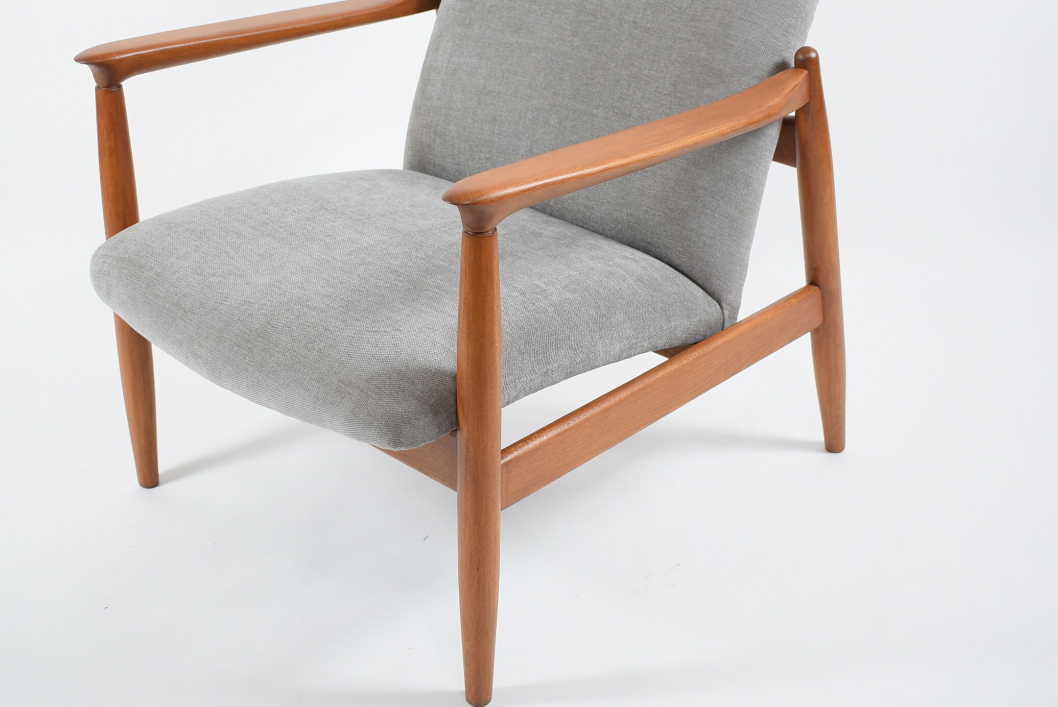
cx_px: 506
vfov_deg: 26.0
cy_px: 260
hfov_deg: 38.1
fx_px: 1530
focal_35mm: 52
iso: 100
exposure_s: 1/13
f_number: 4
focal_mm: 24
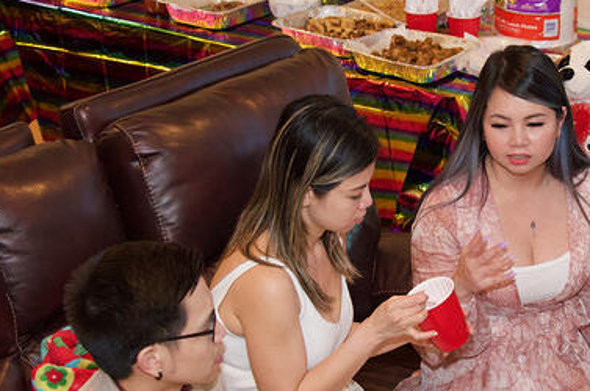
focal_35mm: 112
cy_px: 199
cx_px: 441
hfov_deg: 18.2
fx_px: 1832
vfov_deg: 12.2
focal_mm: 44
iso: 3200
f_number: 5
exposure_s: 1/60
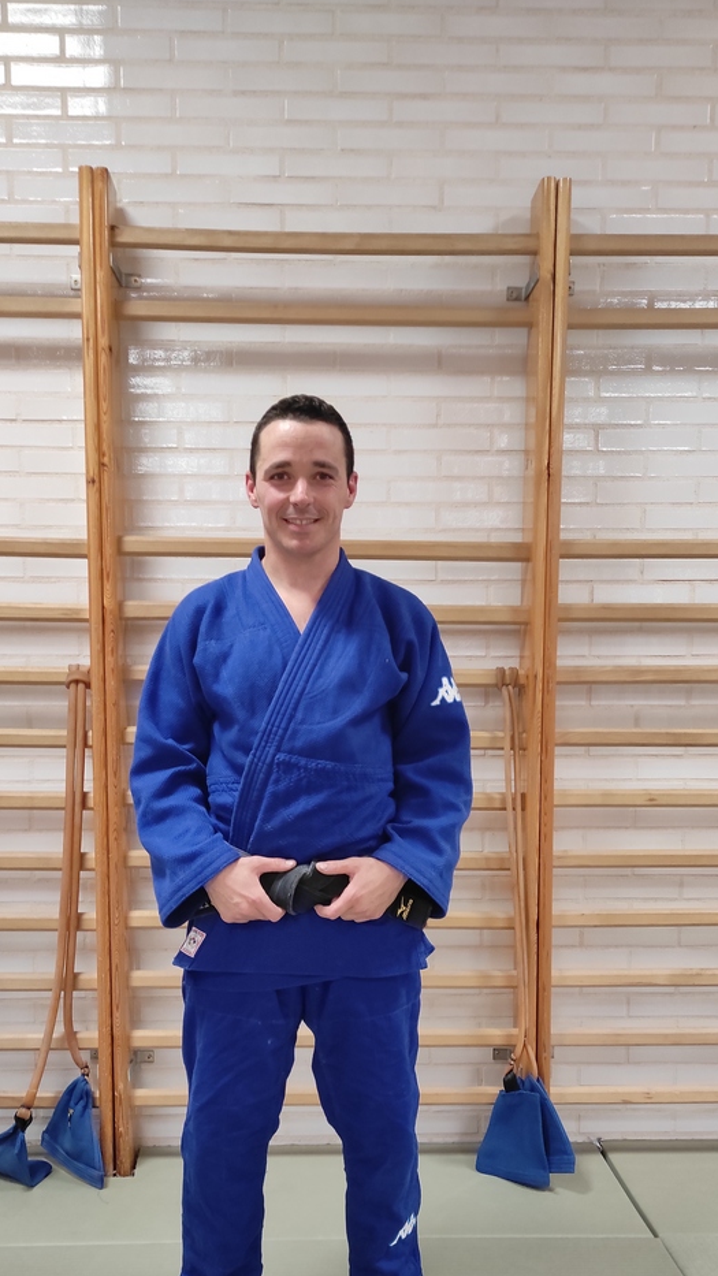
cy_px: 814
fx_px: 1184
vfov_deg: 55.8
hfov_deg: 33.7
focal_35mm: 35
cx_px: 343
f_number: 1.89
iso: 355
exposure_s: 1/33
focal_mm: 5.43
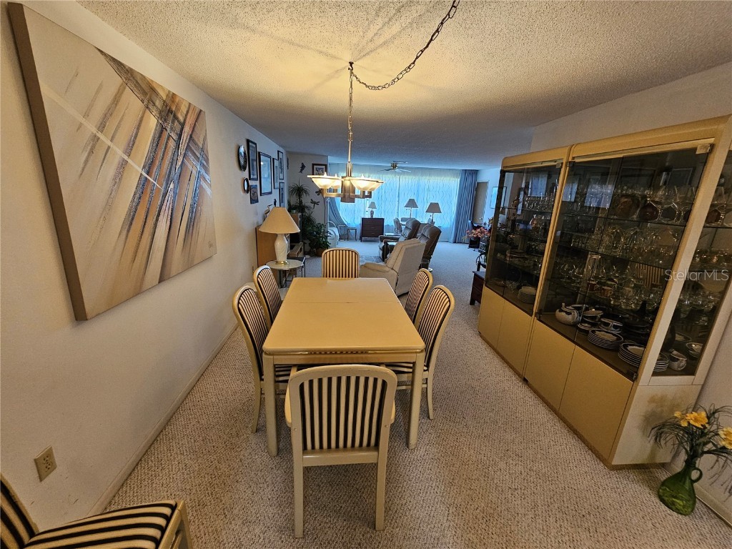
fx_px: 275
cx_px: 366
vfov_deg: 89.9
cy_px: 274
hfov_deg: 106.2
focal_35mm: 13
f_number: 2.2
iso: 320
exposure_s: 1/60
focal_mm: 2.2
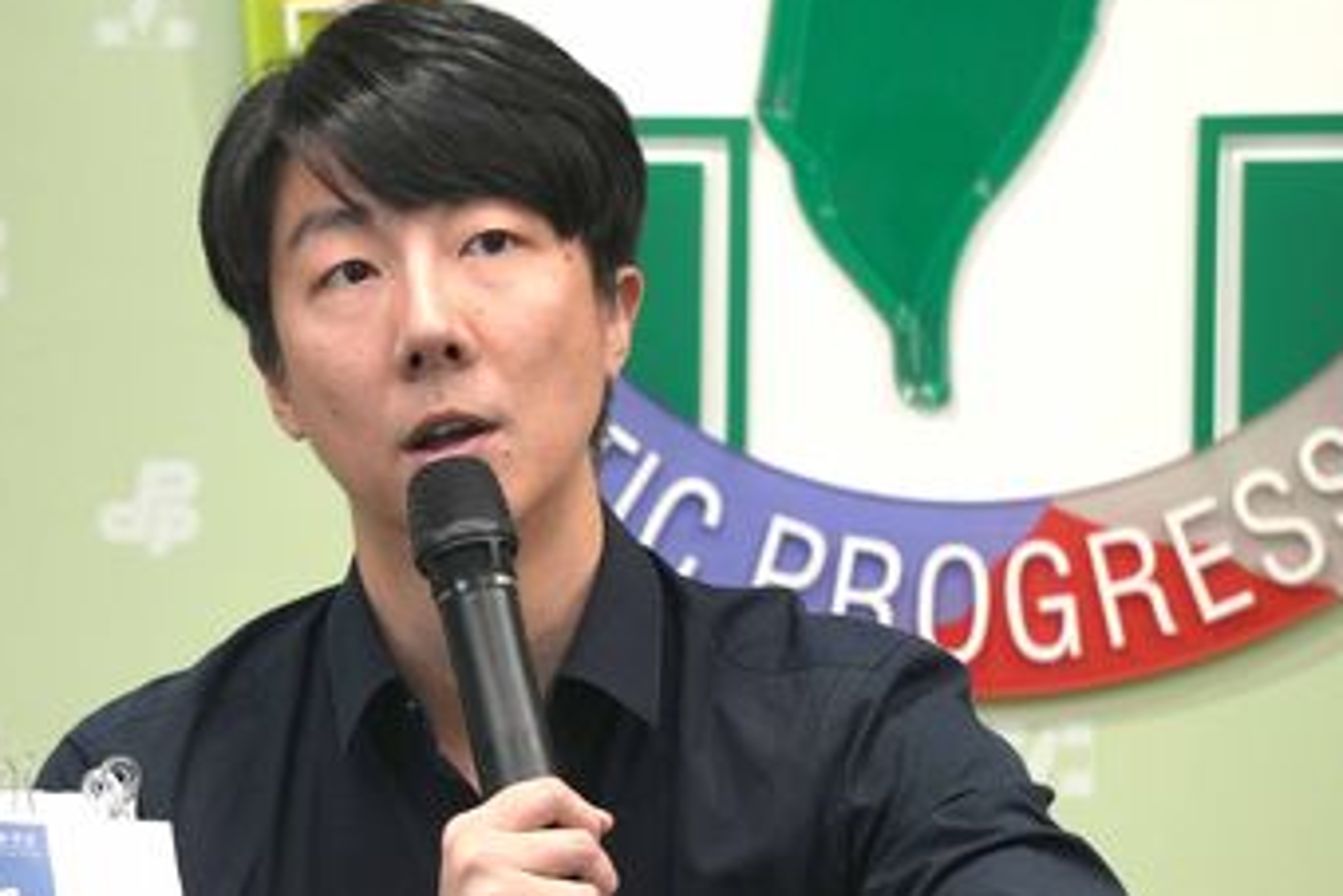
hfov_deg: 6.5
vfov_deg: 4.4
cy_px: 762
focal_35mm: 315
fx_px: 11751
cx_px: 284
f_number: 5.6
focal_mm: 119
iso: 640
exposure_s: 1/160
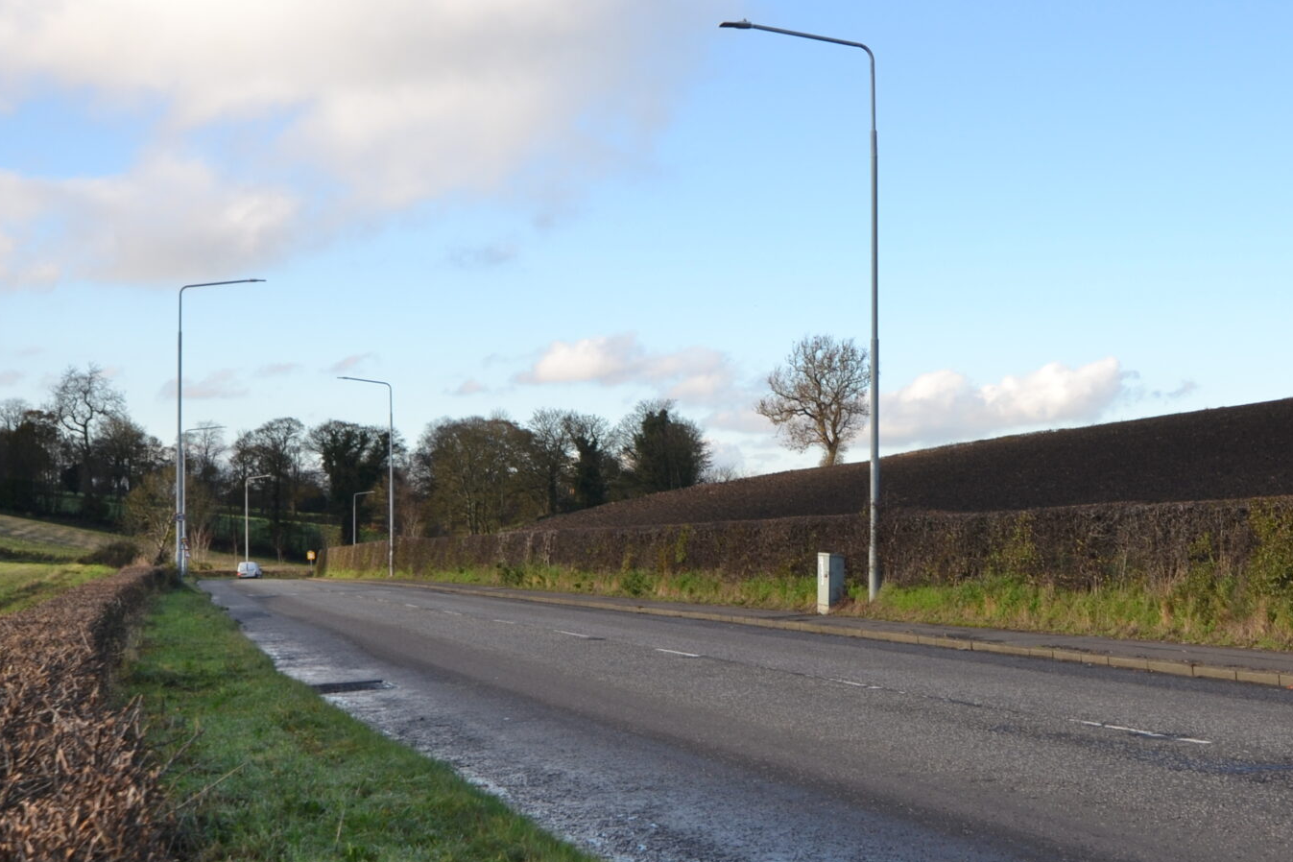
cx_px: 913
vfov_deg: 23.8
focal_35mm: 57
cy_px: 503
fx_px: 2047
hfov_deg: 34.6
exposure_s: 1/200
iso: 100
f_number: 6.3
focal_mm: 20
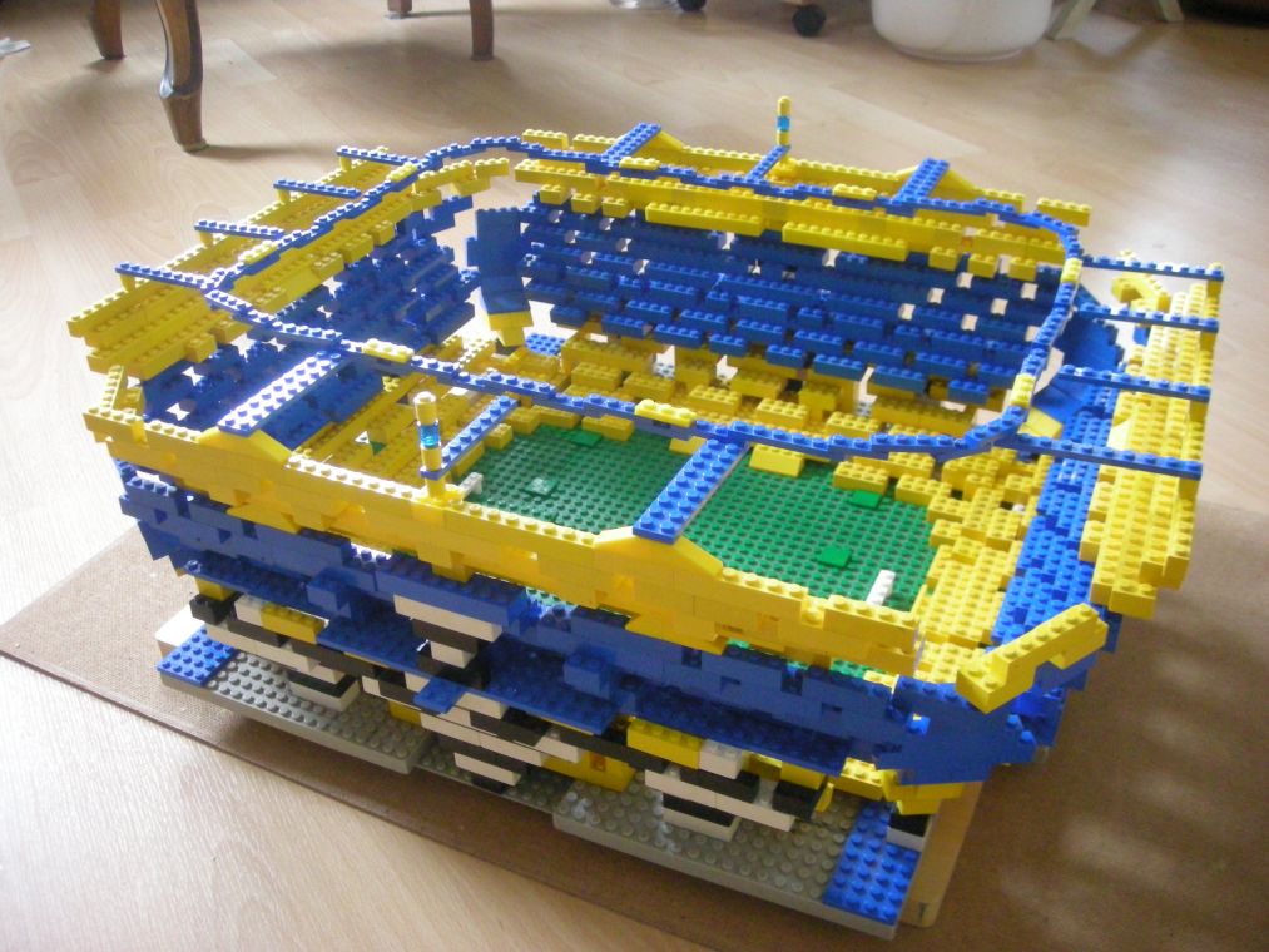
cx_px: 634
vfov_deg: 40.7
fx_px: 1283
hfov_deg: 52.6
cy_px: 476
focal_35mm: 35
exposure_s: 1/25.4
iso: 400
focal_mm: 5.7
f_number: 2.8
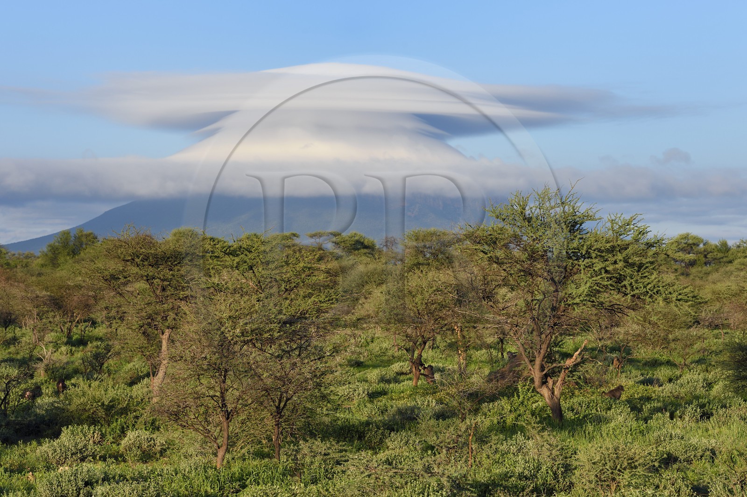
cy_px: 248
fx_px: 2488
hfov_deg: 17.1
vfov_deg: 11.4
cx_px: 374
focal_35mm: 120
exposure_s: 1/400
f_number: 8
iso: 200
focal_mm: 120
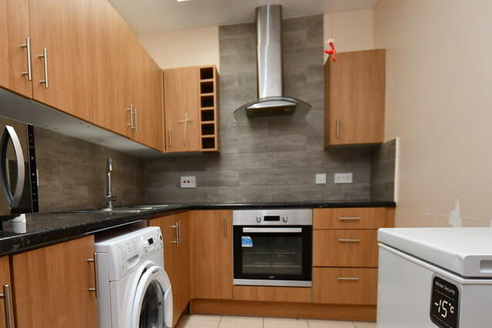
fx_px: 328
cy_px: 225
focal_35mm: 24
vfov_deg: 51.9
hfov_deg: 73.0
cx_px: 198
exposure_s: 1/60
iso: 1000
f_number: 4
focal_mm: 10
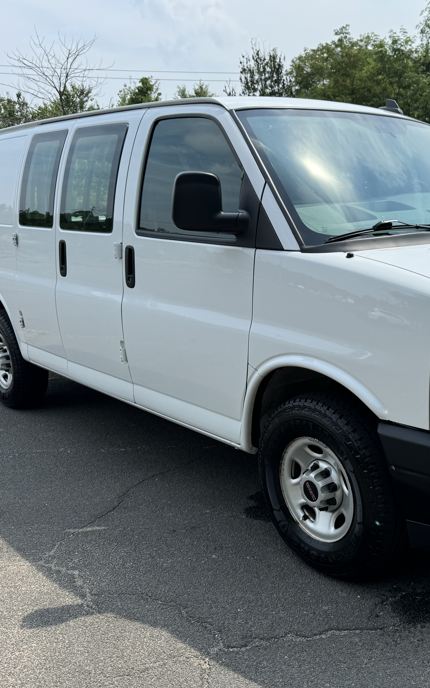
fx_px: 638
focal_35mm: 34
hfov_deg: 36.0
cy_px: 344
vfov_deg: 56.7
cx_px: 344
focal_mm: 6.76
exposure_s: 1/3597
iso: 80
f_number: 1.78
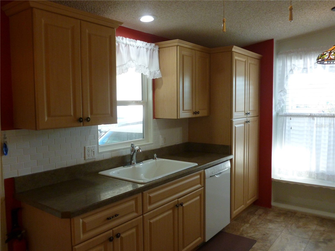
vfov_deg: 49.7
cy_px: 126
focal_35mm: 28
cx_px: 168
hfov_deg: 63.4
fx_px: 271
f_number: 3.3
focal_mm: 5
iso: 320
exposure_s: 1/60
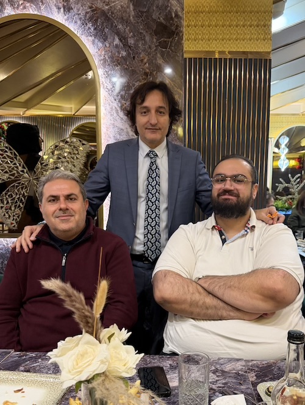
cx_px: 152
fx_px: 281
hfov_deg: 56.9
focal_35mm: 24
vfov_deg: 71.5
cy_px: 202
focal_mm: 6.76
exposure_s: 1/60
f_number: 1.78
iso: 320
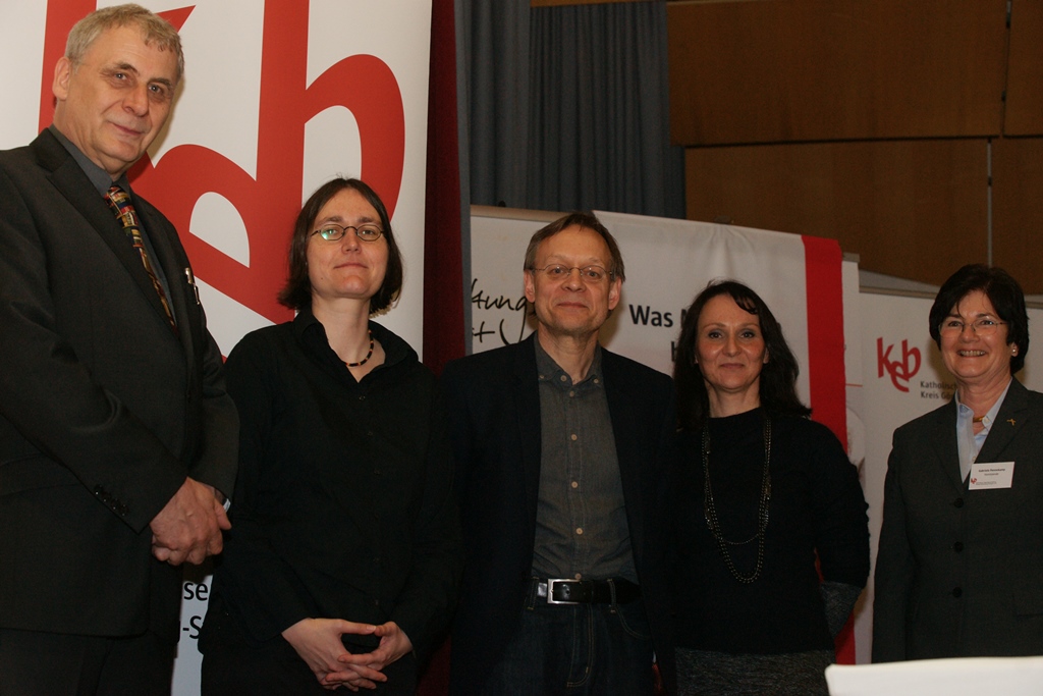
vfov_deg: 19.5
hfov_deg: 28.8
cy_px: 348
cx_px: 522
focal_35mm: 70
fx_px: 2028
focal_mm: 70
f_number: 5.6
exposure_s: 1/80
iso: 800
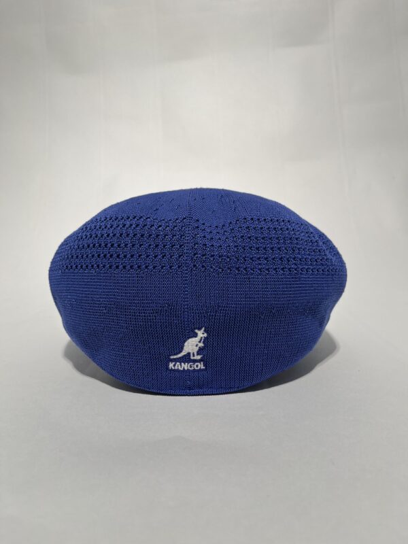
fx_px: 409
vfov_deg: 67.3
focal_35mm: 26
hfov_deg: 53.1
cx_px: 204
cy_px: 272
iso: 40
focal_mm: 5.1
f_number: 1.6
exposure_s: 1/271
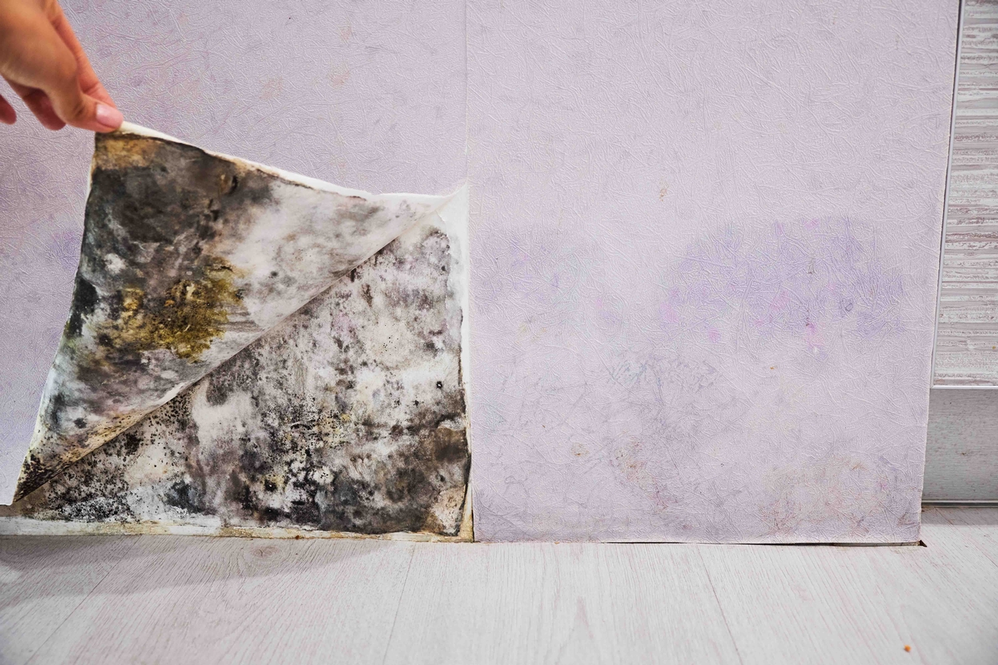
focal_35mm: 38
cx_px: 499
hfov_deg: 50.7
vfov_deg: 35.1
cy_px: 332
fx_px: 1053
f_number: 3.2
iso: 400
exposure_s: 1/30
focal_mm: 25.4
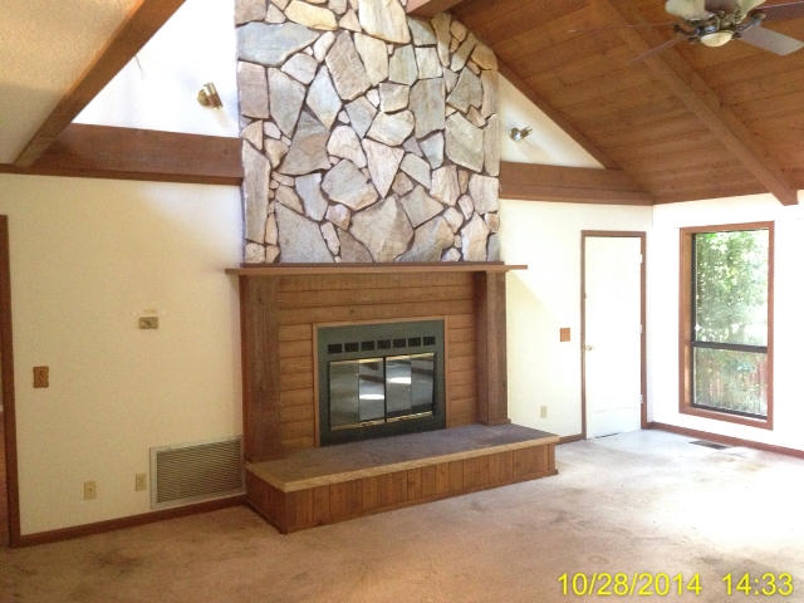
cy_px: 302
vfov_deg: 42.9
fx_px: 766
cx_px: 402
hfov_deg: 55.4
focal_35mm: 33
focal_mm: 4.12
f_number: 2.4
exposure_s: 1/15
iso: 500
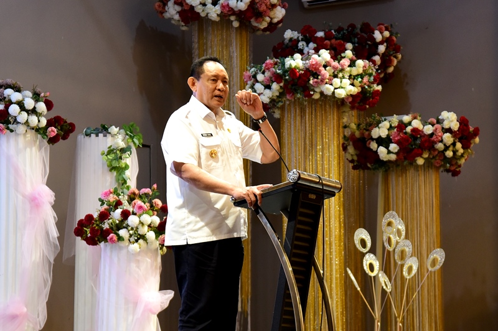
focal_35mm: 85
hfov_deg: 23.9
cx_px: 249
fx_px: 1175
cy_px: 166
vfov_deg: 16.0
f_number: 4.5
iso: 2000
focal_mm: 85
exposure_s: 1/80
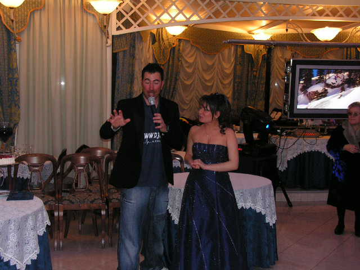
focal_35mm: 48
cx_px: 180
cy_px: 135
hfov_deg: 39.7
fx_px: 499
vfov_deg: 30.3
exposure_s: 1/40
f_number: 3.2
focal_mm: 8.1
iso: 200
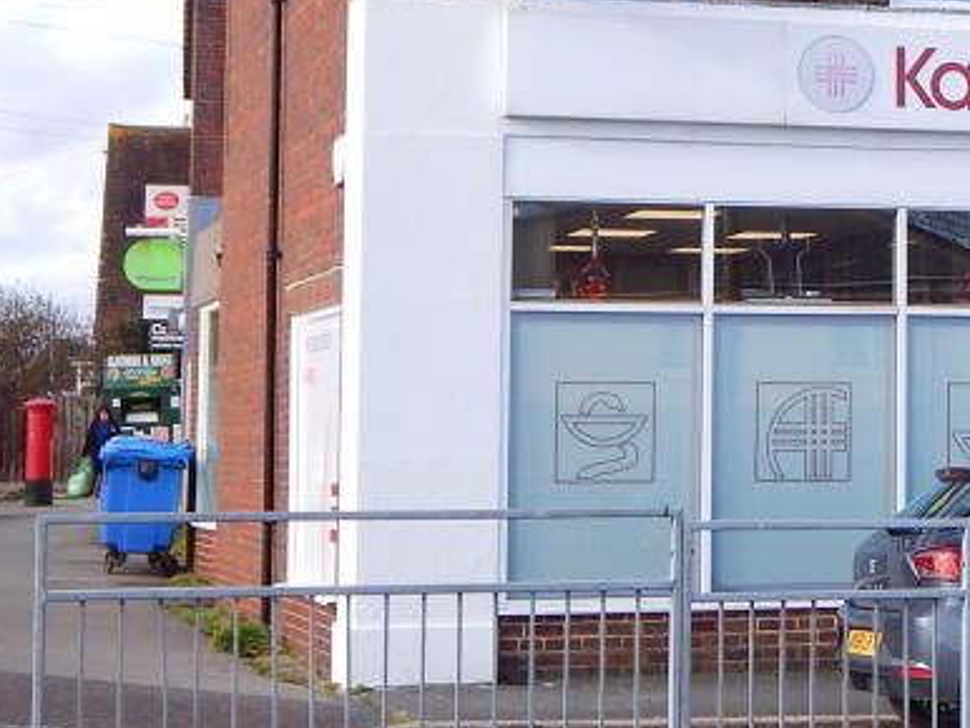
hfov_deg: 16.8
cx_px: 1033
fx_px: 3196
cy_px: 110
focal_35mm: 114
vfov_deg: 12.9
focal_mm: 7.7
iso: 125
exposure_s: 1/320
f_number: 3.6
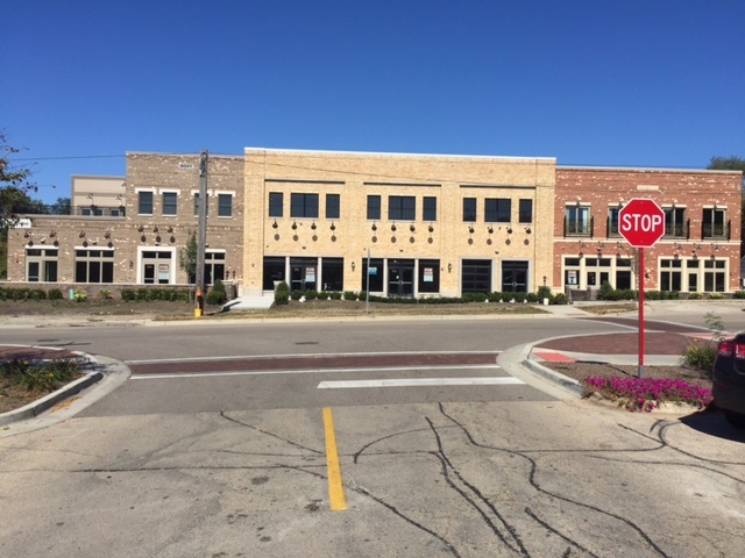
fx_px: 624
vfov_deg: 48.2
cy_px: 279
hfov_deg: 61.7
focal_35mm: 29
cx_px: 372
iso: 32
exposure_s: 1/3597
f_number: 2.2
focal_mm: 4.15
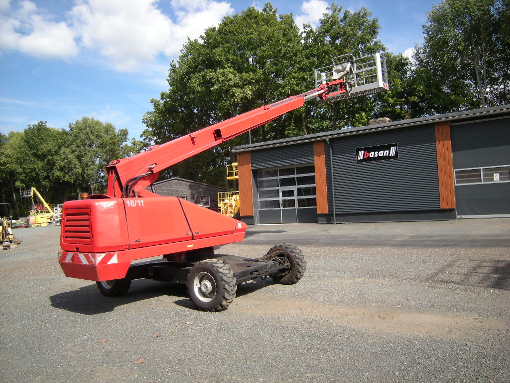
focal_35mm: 28
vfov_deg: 49.7
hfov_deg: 63.4
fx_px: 413
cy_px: 192
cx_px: 255
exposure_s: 1/167
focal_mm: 4.7
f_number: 5.6
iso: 64
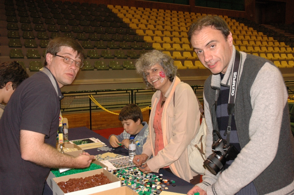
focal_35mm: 36
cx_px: 147
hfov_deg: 53.2
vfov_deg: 36.8
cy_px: 98
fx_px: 294
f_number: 6.3
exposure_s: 1/20
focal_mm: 24
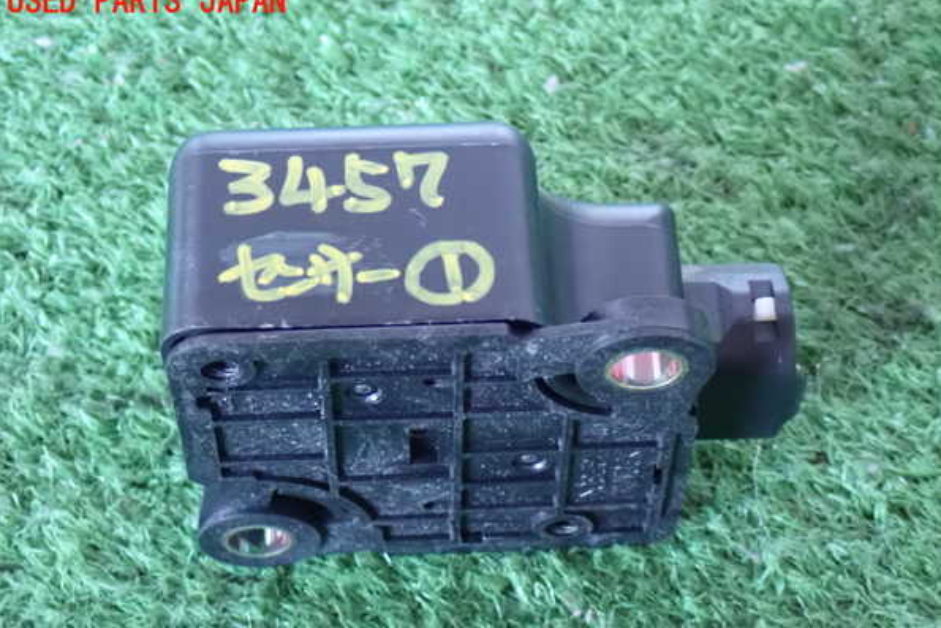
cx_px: 473
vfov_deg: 15.9
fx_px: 2248
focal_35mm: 86
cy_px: 339
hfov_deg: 23.6
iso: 1600
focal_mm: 14.62
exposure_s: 1/20
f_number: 4.3
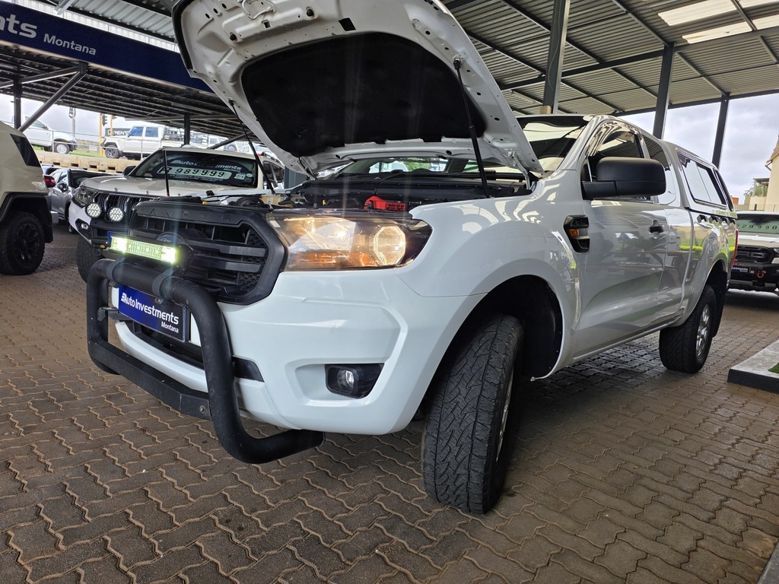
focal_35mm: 23
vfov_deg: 58.9
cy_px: 292
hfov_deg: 73.9
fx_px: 518
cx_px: 390
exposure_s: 1/359
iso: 32
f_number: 1.7
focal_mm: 6.25
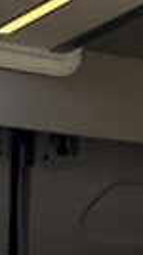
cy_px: 548
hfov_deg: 5.2
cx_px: 484
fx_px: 1468
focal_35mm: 217
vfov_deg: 9.2
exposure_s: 1/1992
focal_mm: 5.1
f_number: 1.6
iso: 50
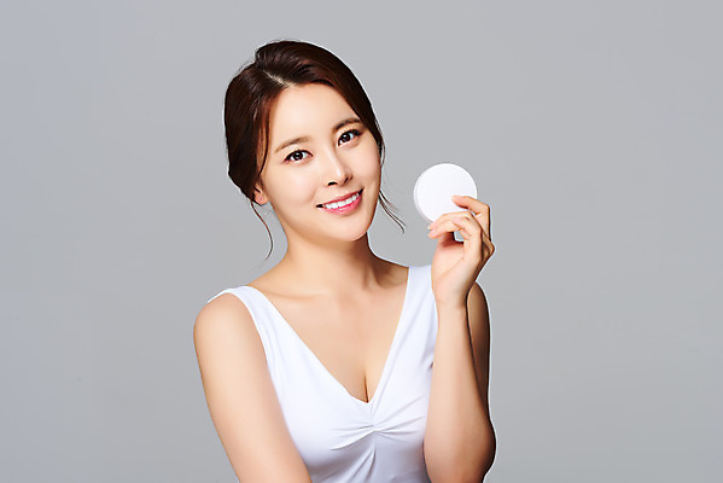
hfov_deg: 19.4
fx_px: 2110
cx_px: 362
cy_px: 242
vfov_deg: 13.1
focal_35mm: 105
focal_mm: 105
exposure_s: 1/125
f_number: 16
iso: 64
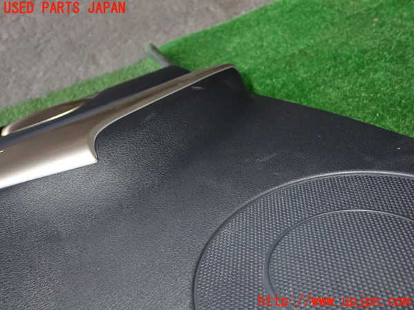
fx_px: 431
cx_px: 207
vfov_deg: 39.7
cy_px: 155
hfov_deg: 51.4
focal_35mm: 36
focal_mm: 6.37
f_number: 7.1
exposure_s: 1/40
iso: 400
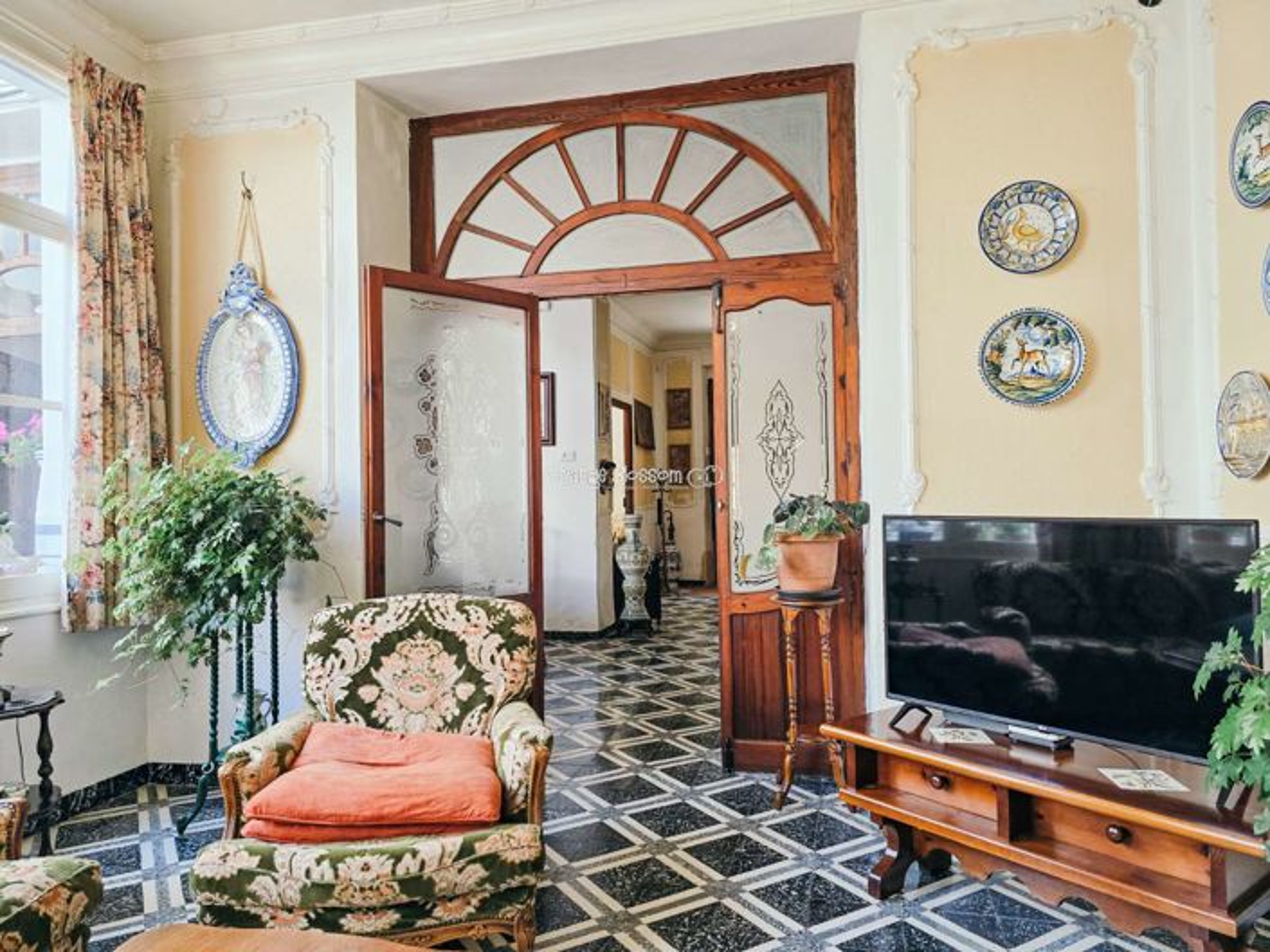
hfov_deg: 74.0
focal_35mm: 23
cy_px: 476
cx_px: 635
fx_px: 843
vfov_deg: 58.8
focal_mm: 6.3
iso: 160
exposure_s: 1/180
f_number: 1.7
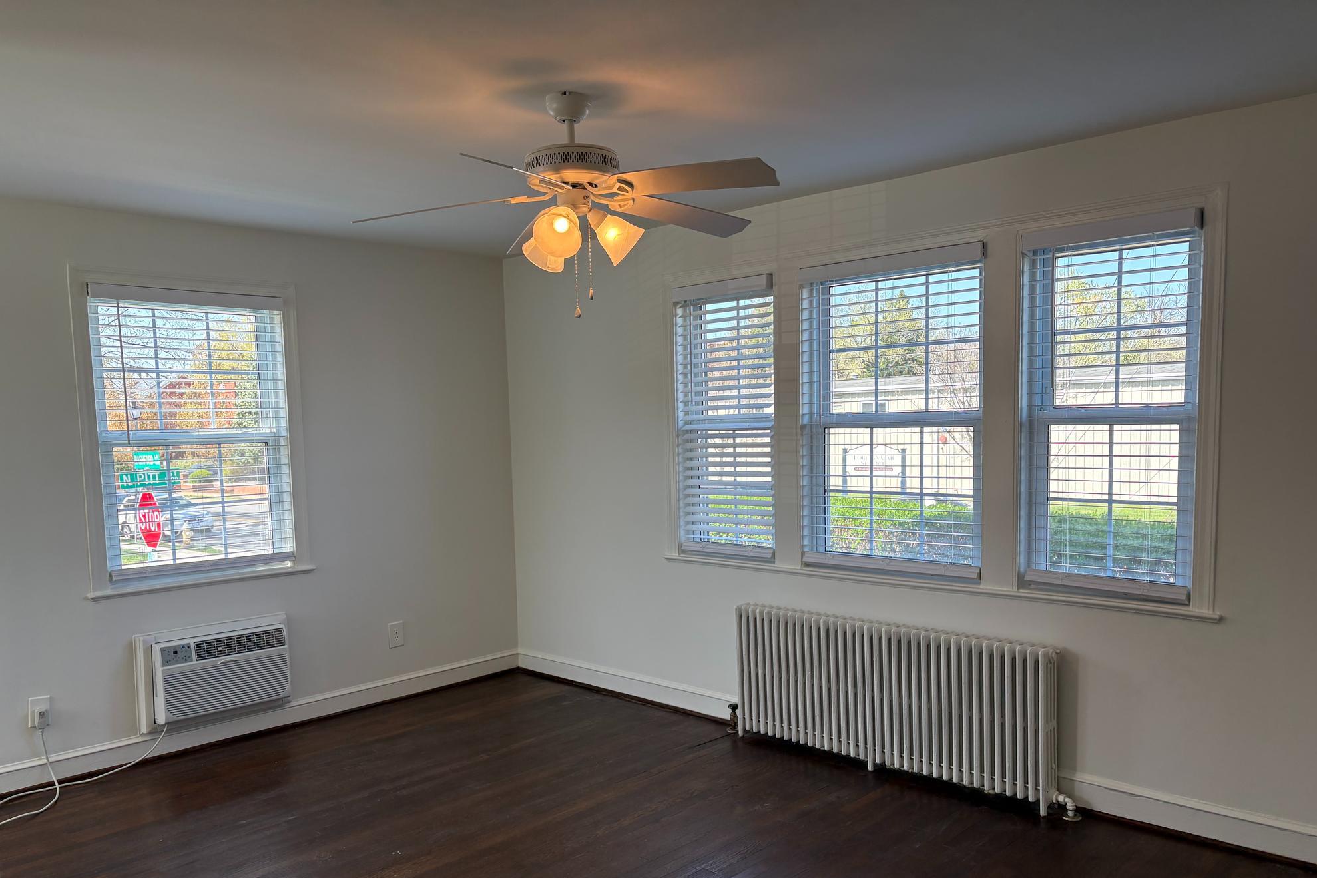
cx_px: 660
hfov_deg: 65.5
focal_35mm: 28
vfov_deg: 46.2
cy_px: 511
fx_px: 1024
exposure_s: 1/282
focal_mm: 5.96
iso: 64
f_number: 1.6
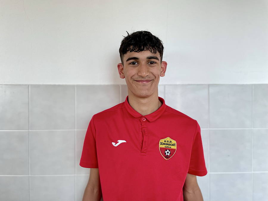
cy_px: 100
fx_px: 201
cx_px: 134
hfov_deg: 67.3
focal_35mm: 26
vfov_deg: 53.1
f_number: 1.6
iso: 50
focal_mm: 4.2
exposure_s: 1/572
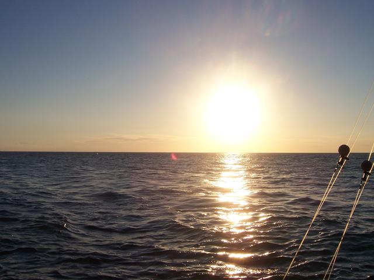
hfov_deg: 51.4
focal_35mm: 36
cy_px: 140
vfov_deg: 39.7
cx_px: 187
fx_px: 389
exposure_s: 1/1000
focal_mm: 6
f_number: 4.8
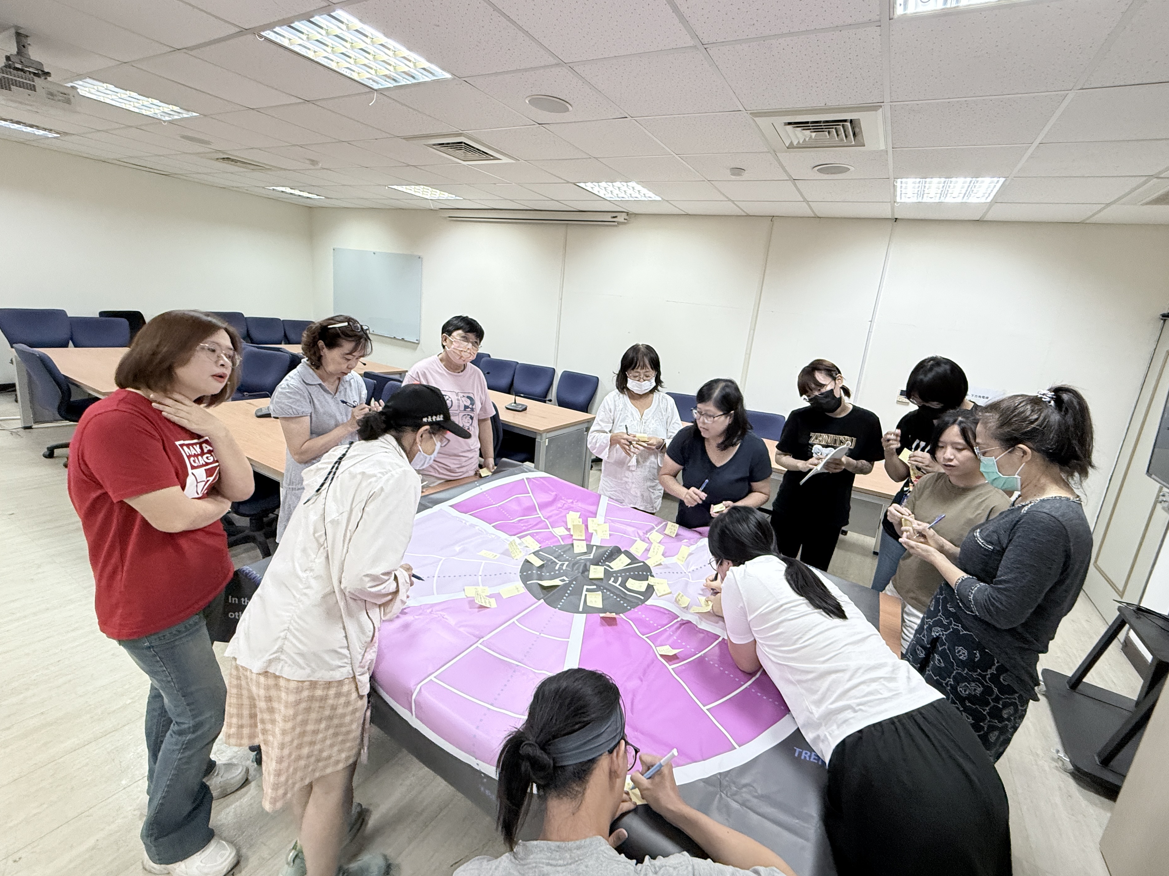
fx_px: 507
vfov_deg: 81.7
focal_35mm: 15
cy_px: 413
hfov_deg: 98.0
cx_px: 623
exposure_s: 1/60
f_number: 2.2
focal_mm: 2.22
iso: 320
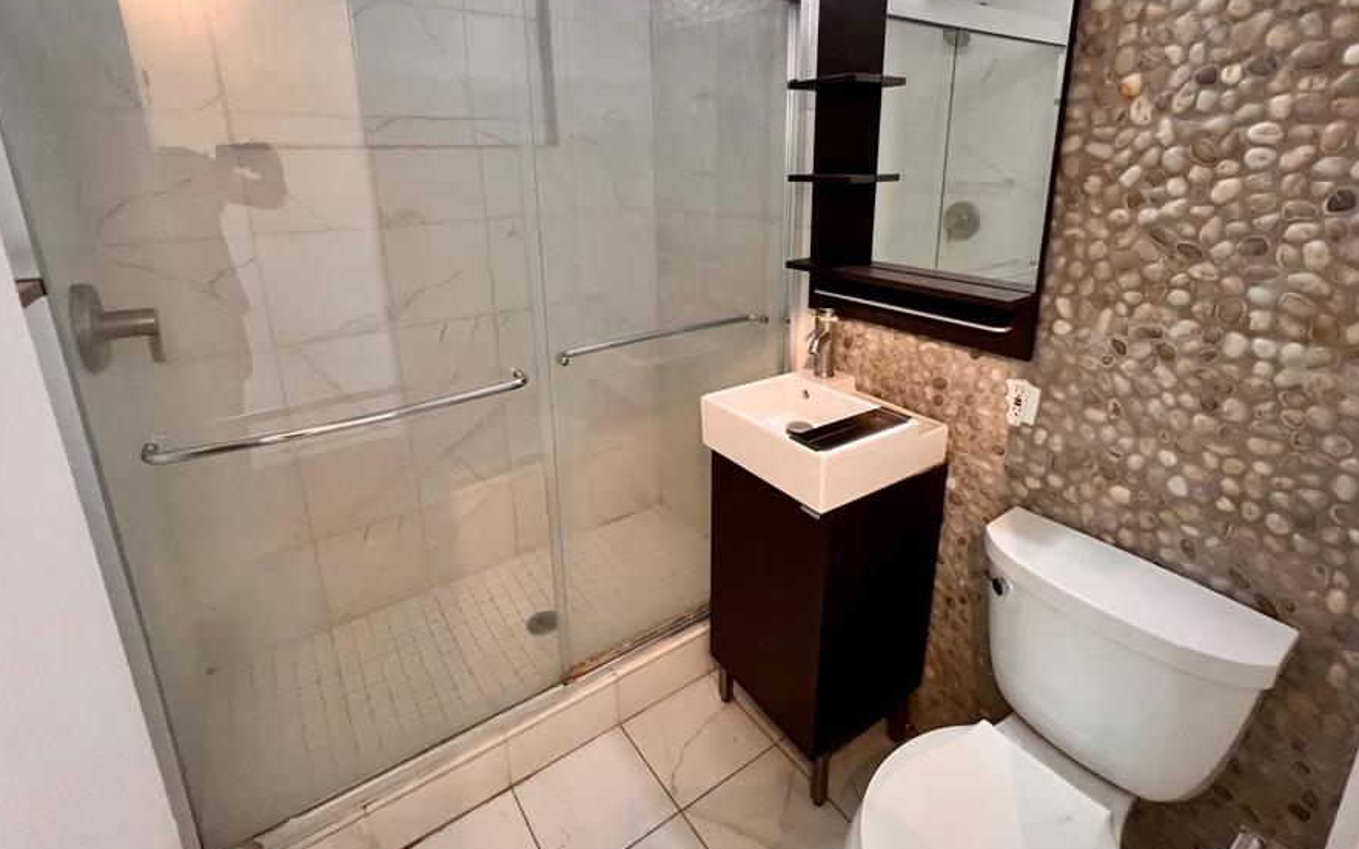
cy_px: 330
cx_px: 696
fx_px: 593
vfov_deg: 70.3
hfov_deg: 97.8
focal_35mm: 16
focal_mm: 1.57
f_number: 1.8
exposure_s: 1/60
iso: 400
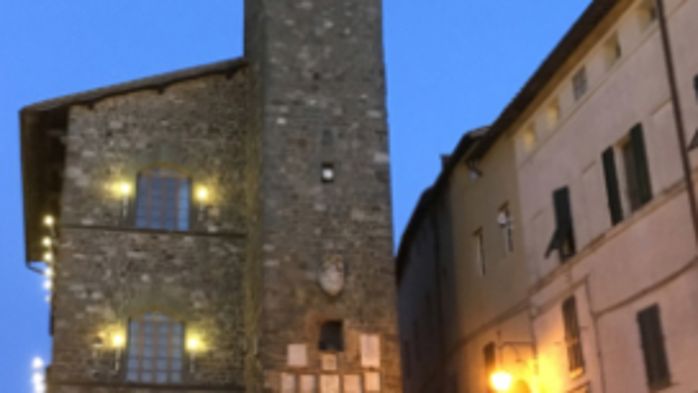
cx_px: 243
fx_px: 1073
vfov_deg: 20.6
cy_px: 110
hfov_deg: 35.7
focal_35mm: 58
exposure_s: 1/17
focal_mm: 4.15
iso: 500
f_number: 2.2
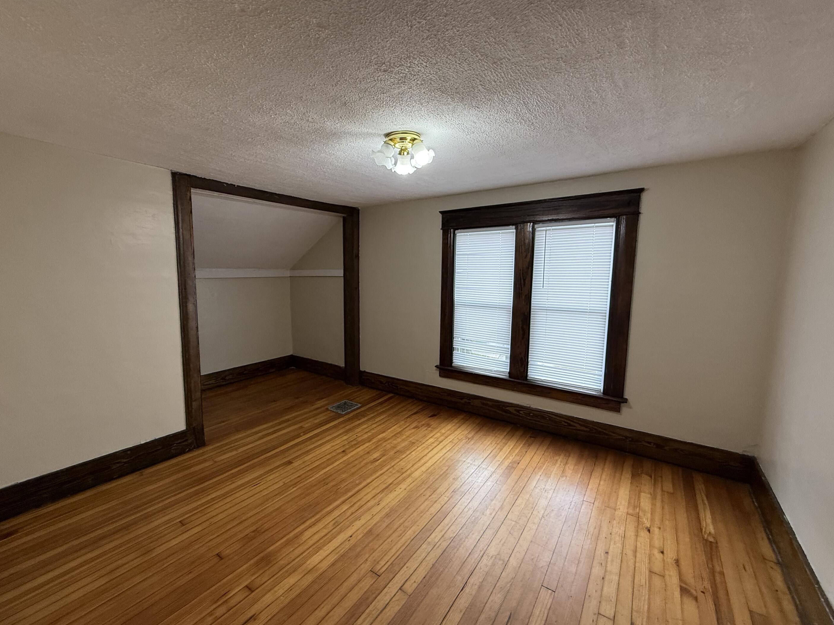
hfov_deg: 98.1
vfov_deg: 81.7
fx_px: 361
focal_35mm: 15
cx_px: 393
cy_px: 317
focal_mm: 2.22
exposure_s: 1/120
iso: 200
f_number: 2.2
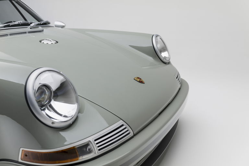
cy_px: 83
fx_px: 242
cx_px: 124
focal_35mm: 35
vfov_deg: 37.9
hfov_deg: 54.4
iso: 400
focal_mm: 35
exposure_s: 1/15
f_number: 4
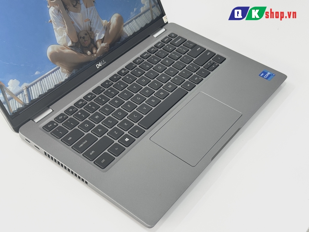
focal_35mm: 48
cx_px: 154
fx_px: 428
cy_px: 116
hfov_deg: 39.7
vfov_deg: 30.3
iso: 80
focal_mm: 6.76
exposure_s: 1/159
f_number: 1.78
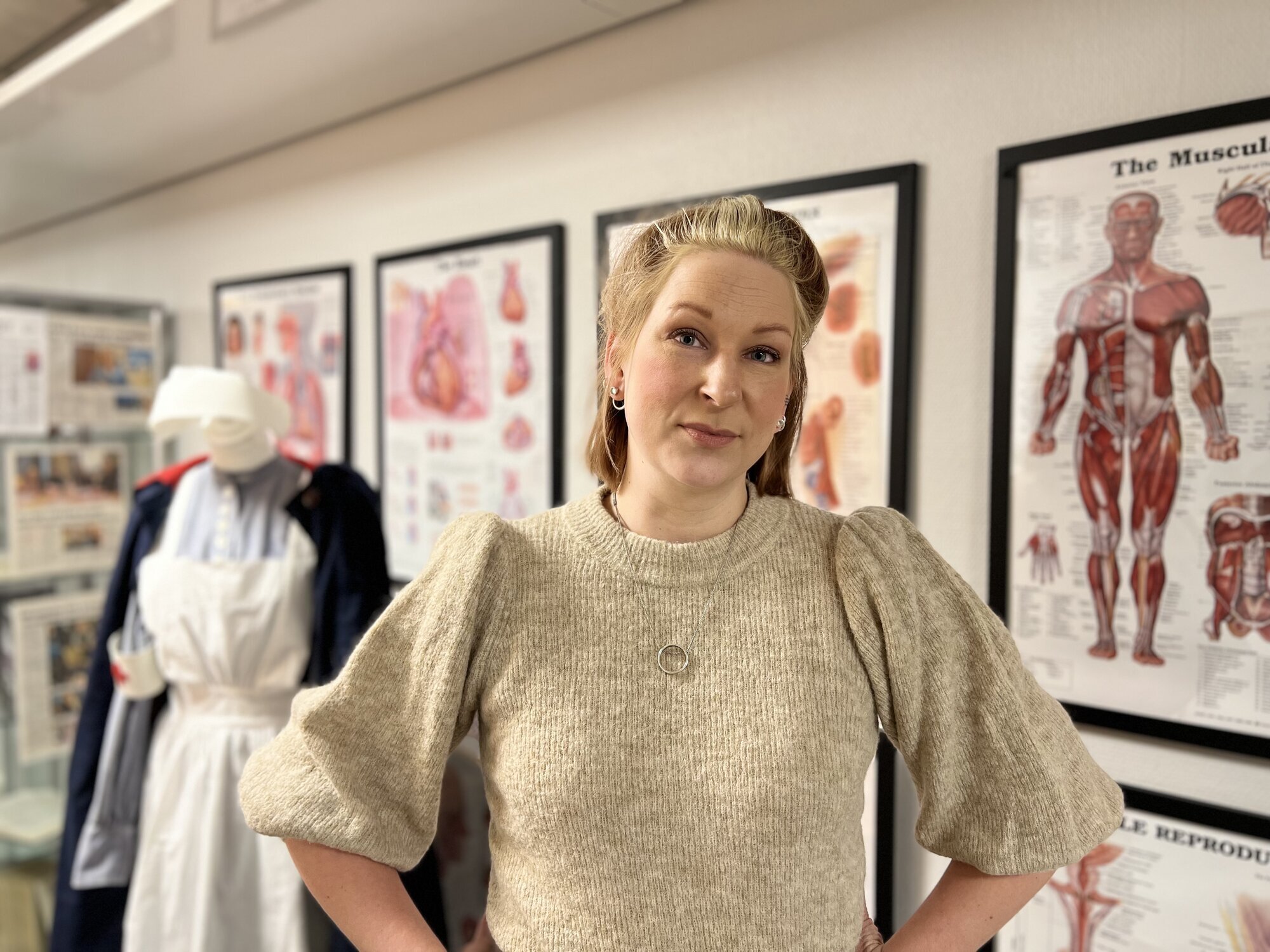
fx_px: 954
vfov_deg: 53.1
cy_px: 476
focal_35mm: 26
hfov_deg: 67.3
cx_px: 635
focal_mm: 5.7
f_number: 1.5
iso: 100
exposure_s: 1/50
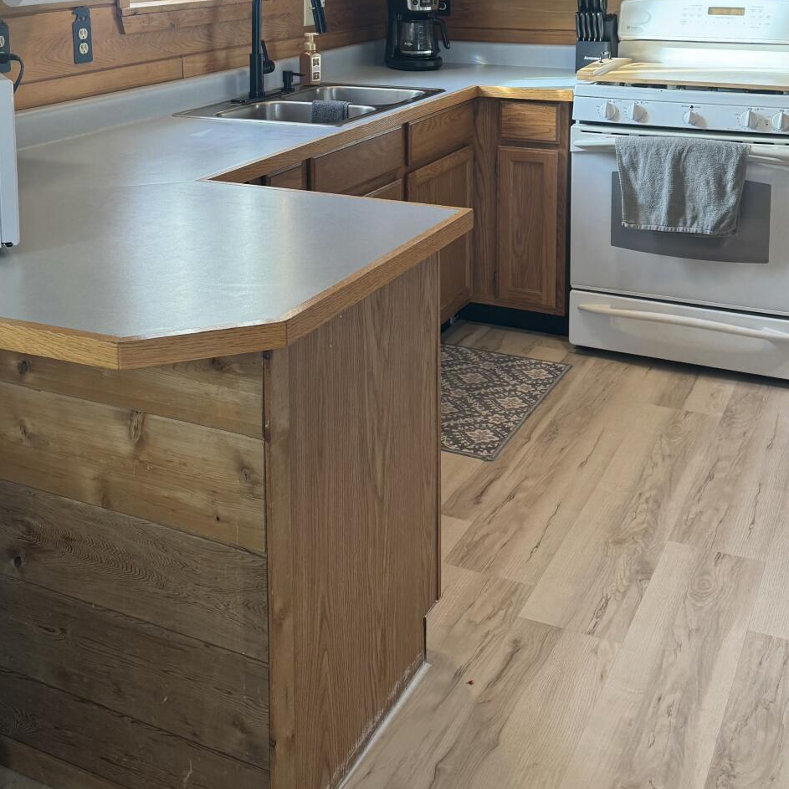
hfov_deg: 37.5
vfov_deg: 35.5
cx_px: 359
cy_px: 92
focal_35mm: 45
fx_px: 1160
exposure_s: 1/120
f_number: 1.78
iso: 125
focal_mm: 6.76
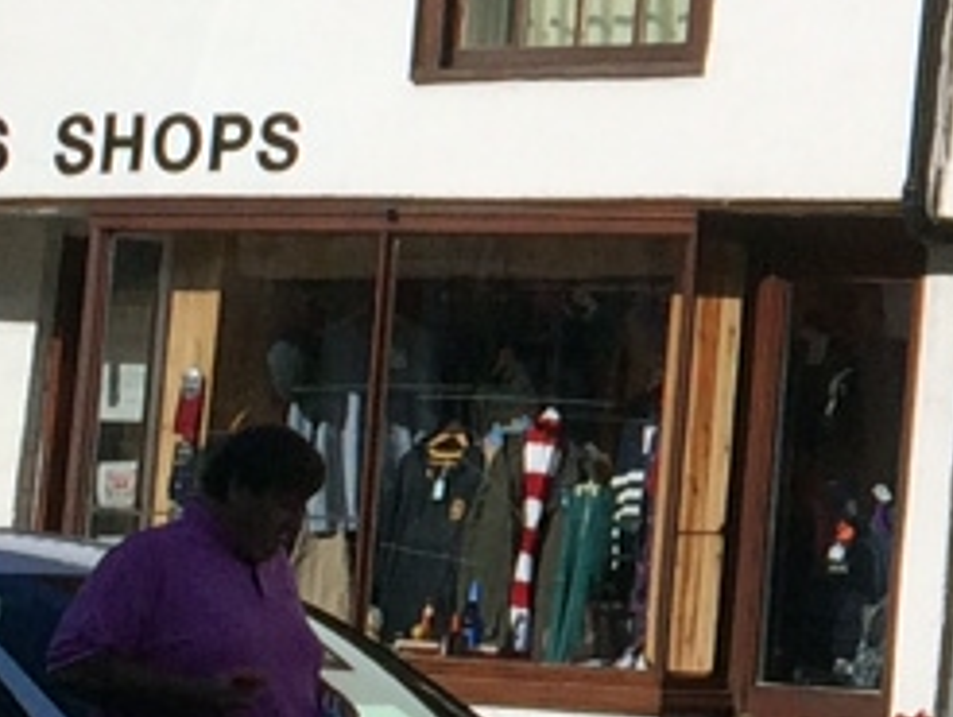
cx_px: 1995
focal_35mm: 199
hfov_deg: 9.2
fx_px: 5484
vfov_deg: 7.4
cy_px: -74
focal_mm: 4.12
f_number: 2.2
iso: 32
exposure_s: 1/4566
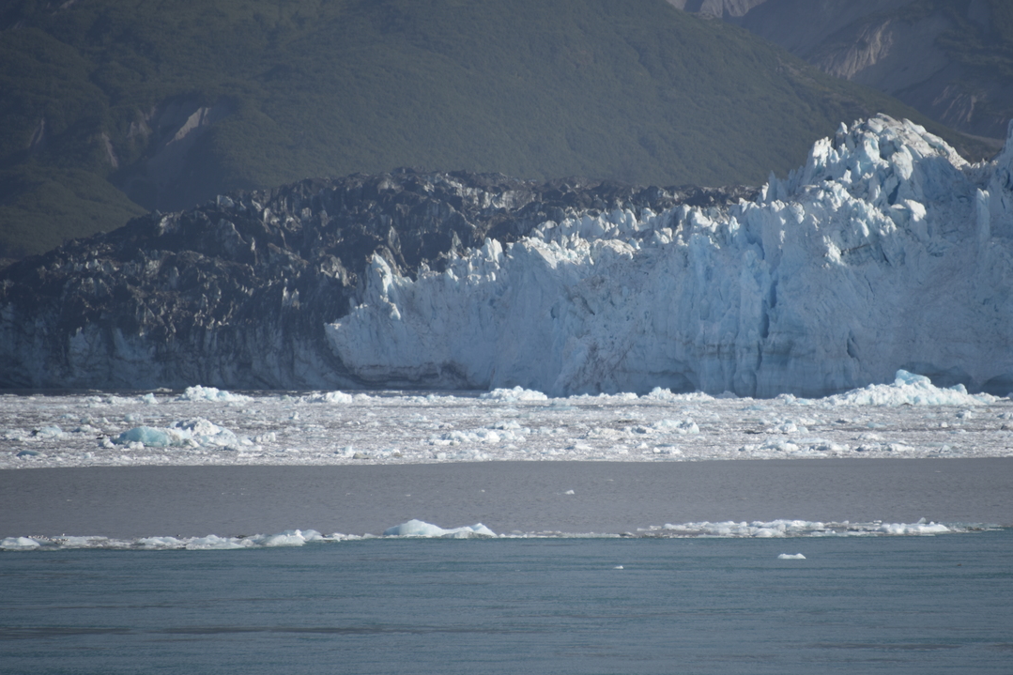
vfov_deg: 3.9
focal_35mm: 356
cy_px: 314
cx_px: 588
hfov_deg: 5.8
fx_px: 10015
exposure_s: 1/640
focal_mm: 300
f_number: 5.6
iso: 100
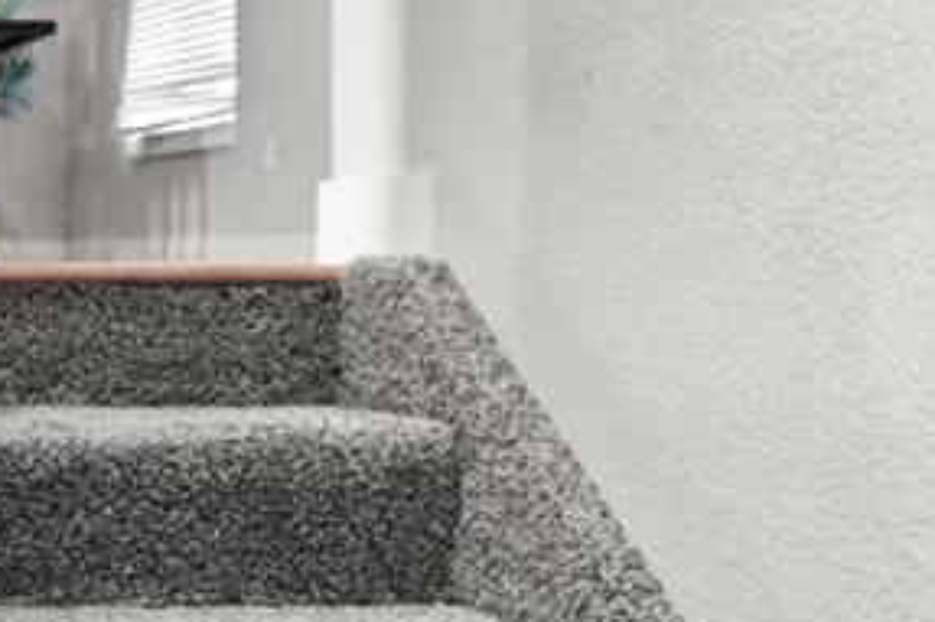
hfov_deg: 21.6
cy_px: 298
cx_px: -515
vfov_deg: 17.7
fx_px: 1993
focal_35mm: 77
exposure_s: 1/20
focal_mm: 21.5
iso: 1600
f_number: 5.6
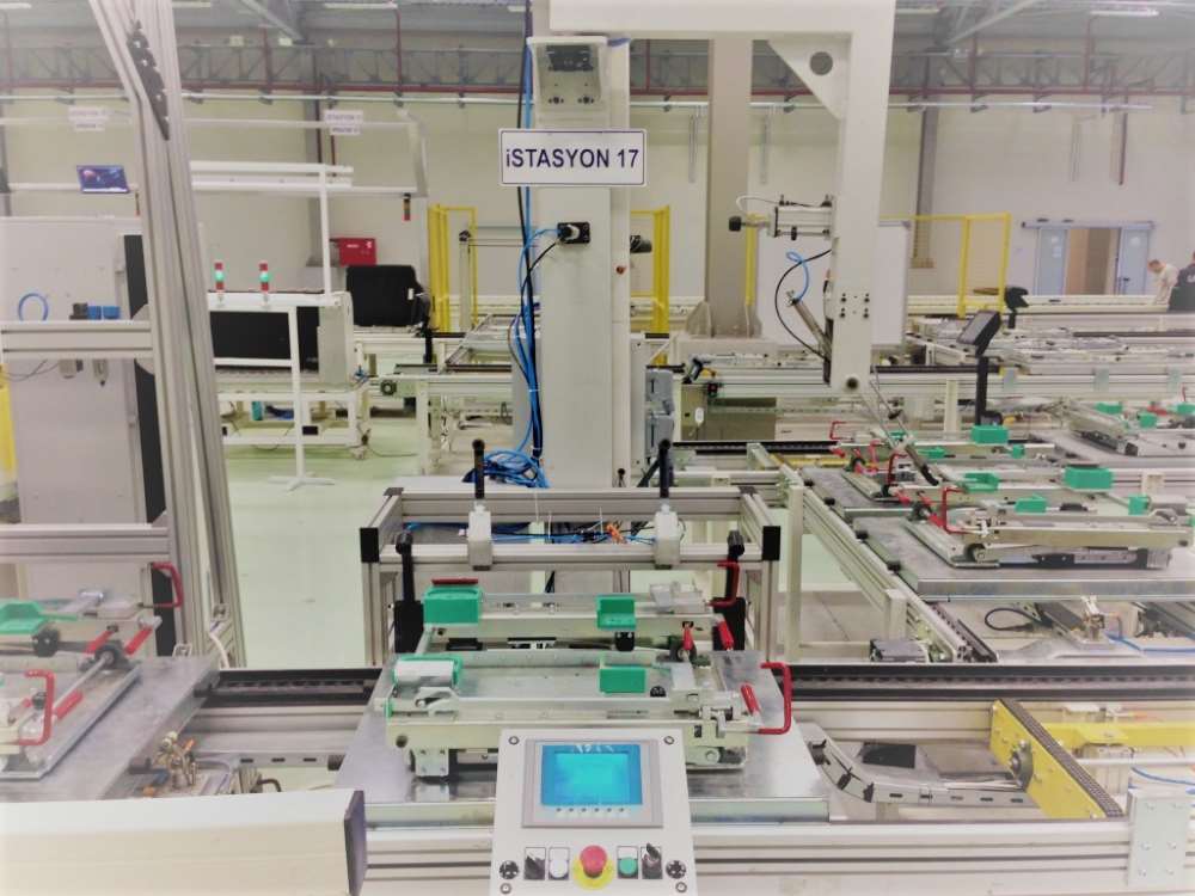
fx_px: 1139
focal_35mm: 33
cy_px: 448
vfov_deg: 42.9
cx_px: 598
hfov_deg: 55.4
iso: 80
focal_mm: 4.12
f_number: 2.4
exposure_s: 1/20
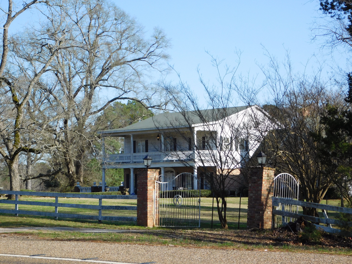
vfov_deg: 16.2
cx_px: 176
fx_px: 925
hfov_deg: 21.5
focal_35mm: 91
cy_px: 132
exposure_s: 1/500
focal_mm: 16.1
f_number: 4.5
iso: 125
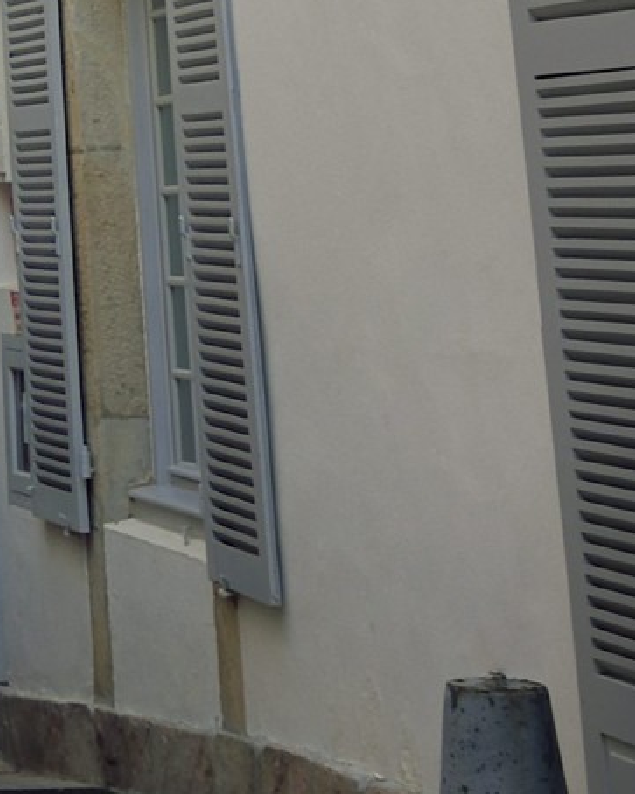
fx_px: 3501
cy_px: -821
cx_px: -614
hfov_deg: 9.7
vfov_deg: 11.6
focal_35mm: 149
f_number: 11
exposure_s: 1/8
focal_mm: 30
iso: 200
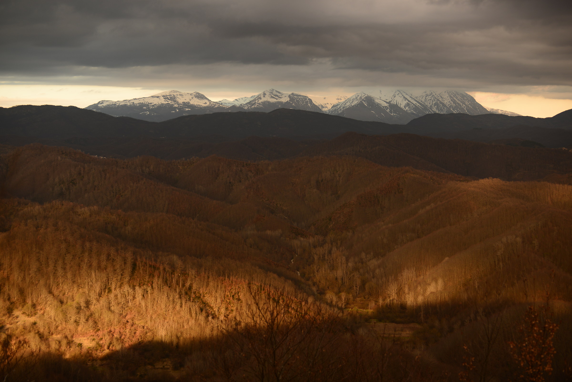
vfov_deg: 19.5
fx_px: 1112
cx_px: 286
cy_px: 191
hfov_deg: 28.8
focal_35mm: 70
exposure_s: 1/160
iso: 100
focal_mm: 70
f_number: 3.5
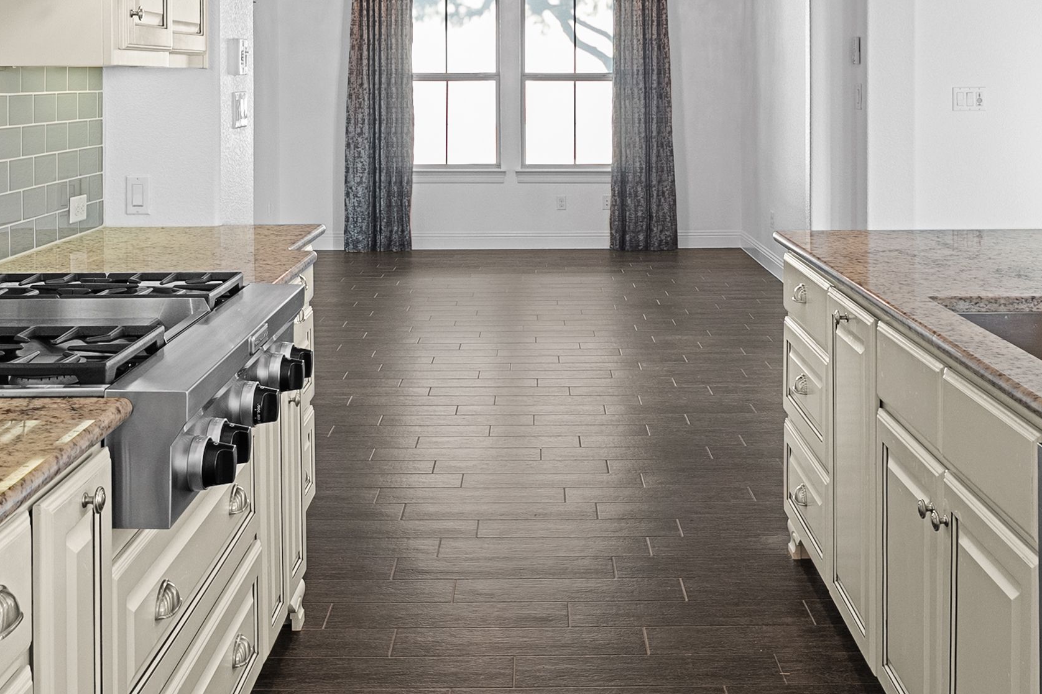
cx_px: 543
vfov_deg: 29.3
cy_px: 68
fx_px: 1273
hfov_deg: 44.5
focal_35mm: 44
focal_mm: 16
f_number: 8
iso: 800
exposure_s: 1/4
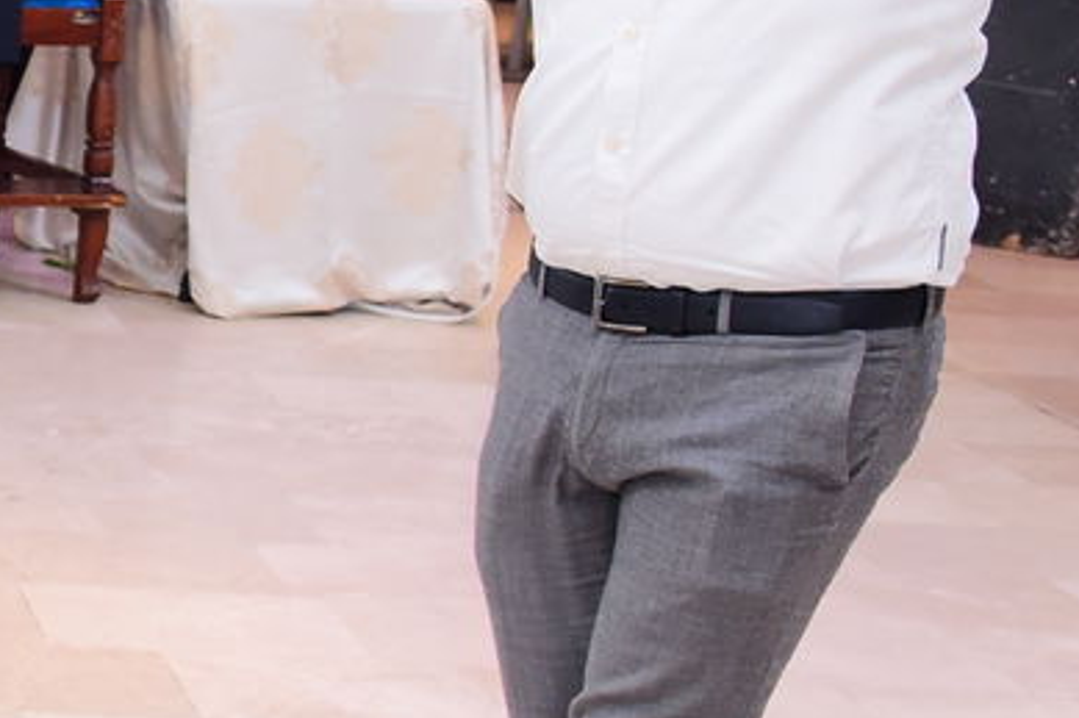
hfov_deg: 16.3
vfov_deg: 12.6
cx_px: -796
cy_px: 223
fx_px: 3235
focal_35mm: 108
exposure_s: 1/125
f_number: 4.5
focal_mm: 30
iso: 1250
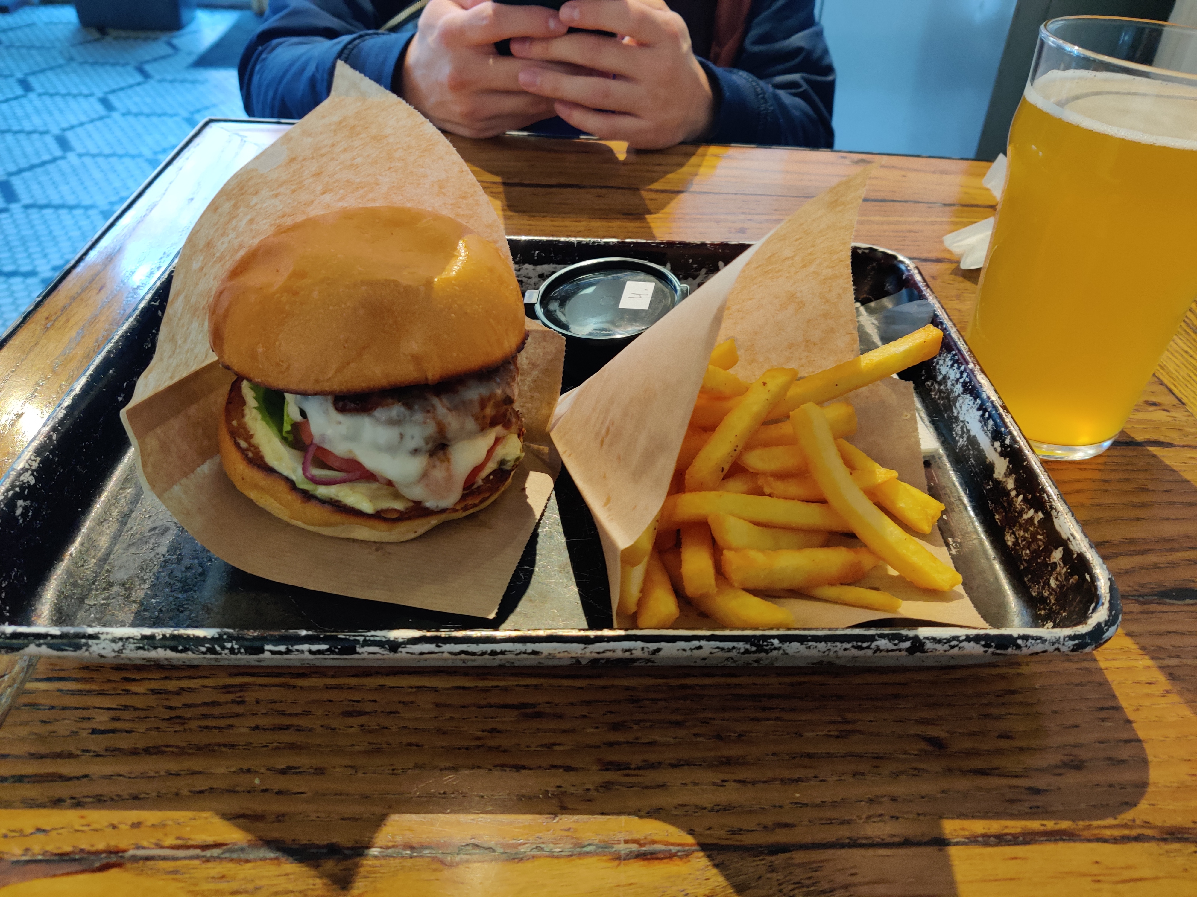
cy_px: 448
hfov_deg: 65.3
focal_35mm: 27
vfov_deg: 51.4
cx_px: 598
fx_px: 934
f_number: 1.75
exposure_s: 1/33
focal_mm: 4.75
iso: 400
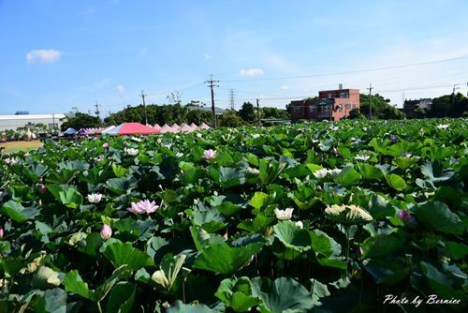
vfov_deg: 40.0
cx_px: 234
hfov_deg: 57.2
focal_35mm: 33
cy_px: 156
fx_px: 429
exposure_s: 1/500
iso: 100
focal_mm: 22
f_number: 5.6
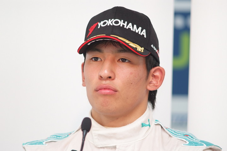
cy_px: 76
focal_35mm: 270
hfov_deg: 7.6
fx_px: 1702
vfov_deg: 5.1
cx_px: 114
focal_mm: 180
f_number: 2.8
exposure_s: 1/250
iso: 400
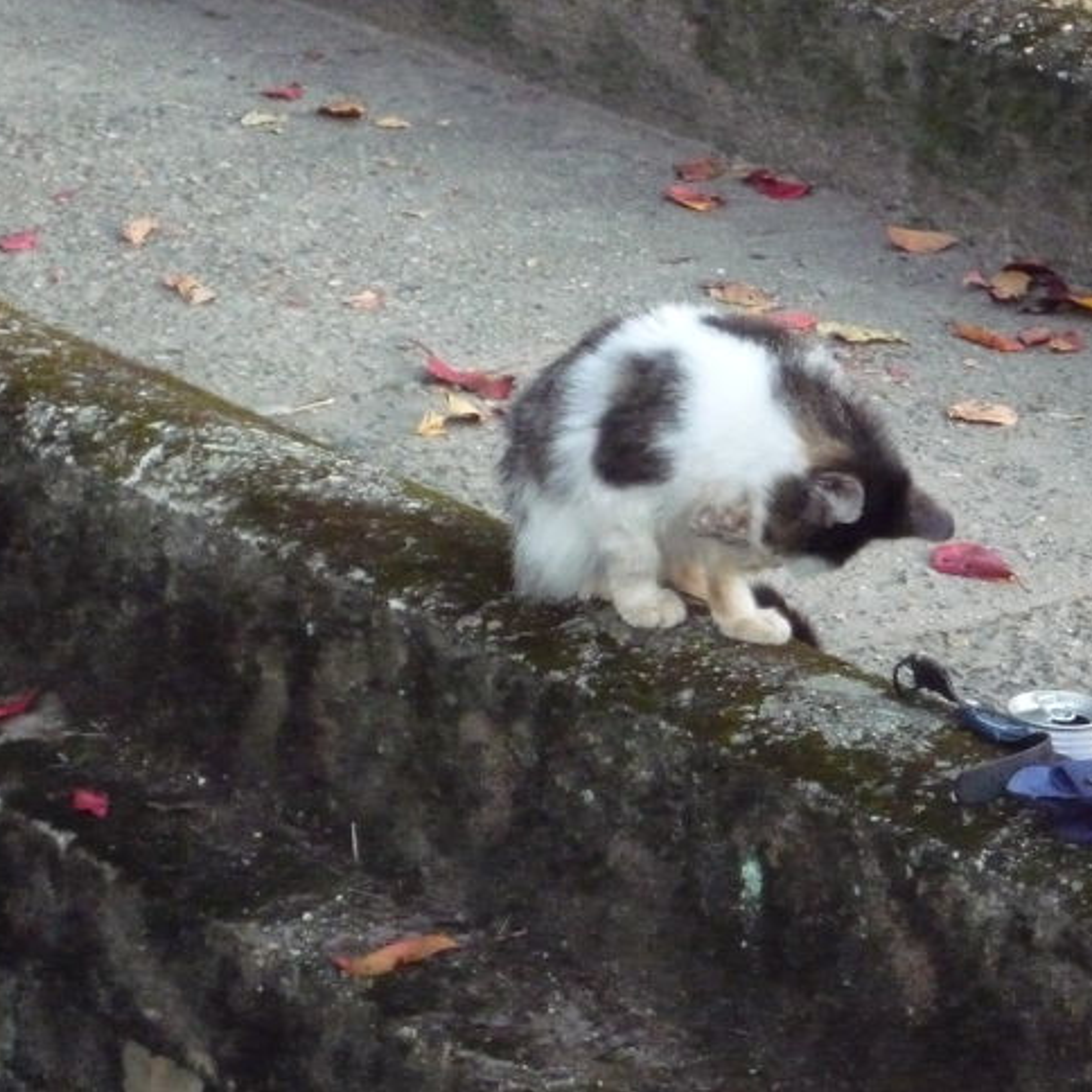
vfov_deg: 9.5
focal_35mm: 184
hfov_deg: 9.5
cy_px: 545
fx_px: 6567
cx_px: 722
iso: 800
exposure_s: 1/50
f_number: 5.7
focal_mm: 19.2
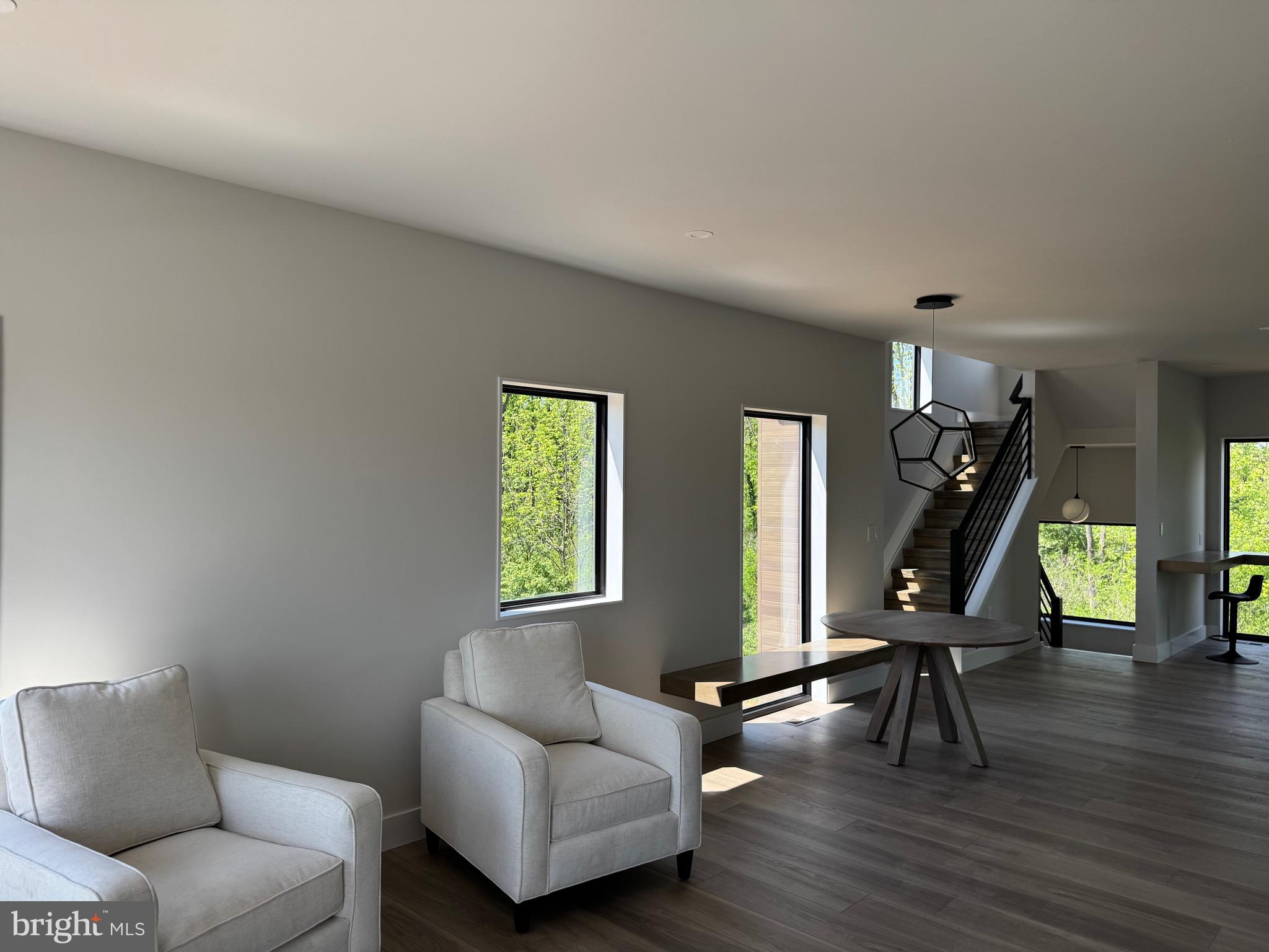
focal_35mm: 24
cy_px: 476
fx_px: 880
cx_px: 634
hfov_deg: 71.6
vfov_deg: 56.8
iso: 80
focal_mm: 6.76
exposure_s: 1/604
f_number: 1.78
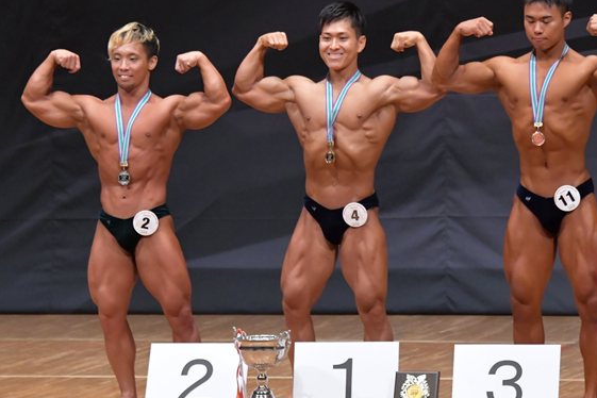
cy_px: 187
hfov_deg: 5.9
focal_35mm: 352
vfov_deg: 3.9
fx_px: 5837
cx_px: 292
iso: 6400
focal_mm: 170
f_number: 5.6
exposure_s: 1/400
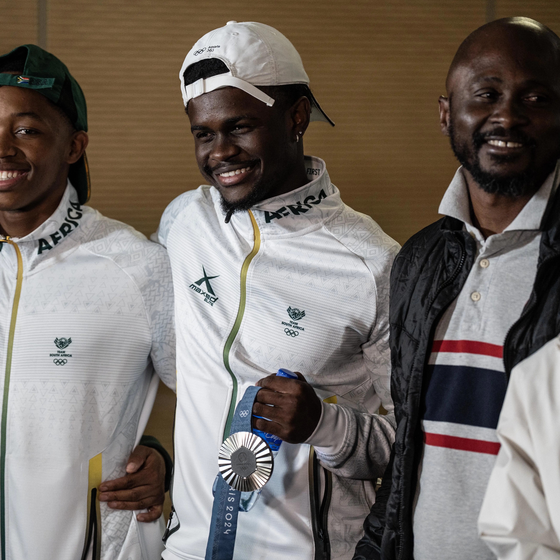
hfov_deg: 9.3
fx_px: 3423
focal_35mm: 187
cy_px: 279
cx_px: 192
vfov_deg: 9.4
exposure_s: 1/640
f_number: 2.8
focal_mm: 146
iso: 2000
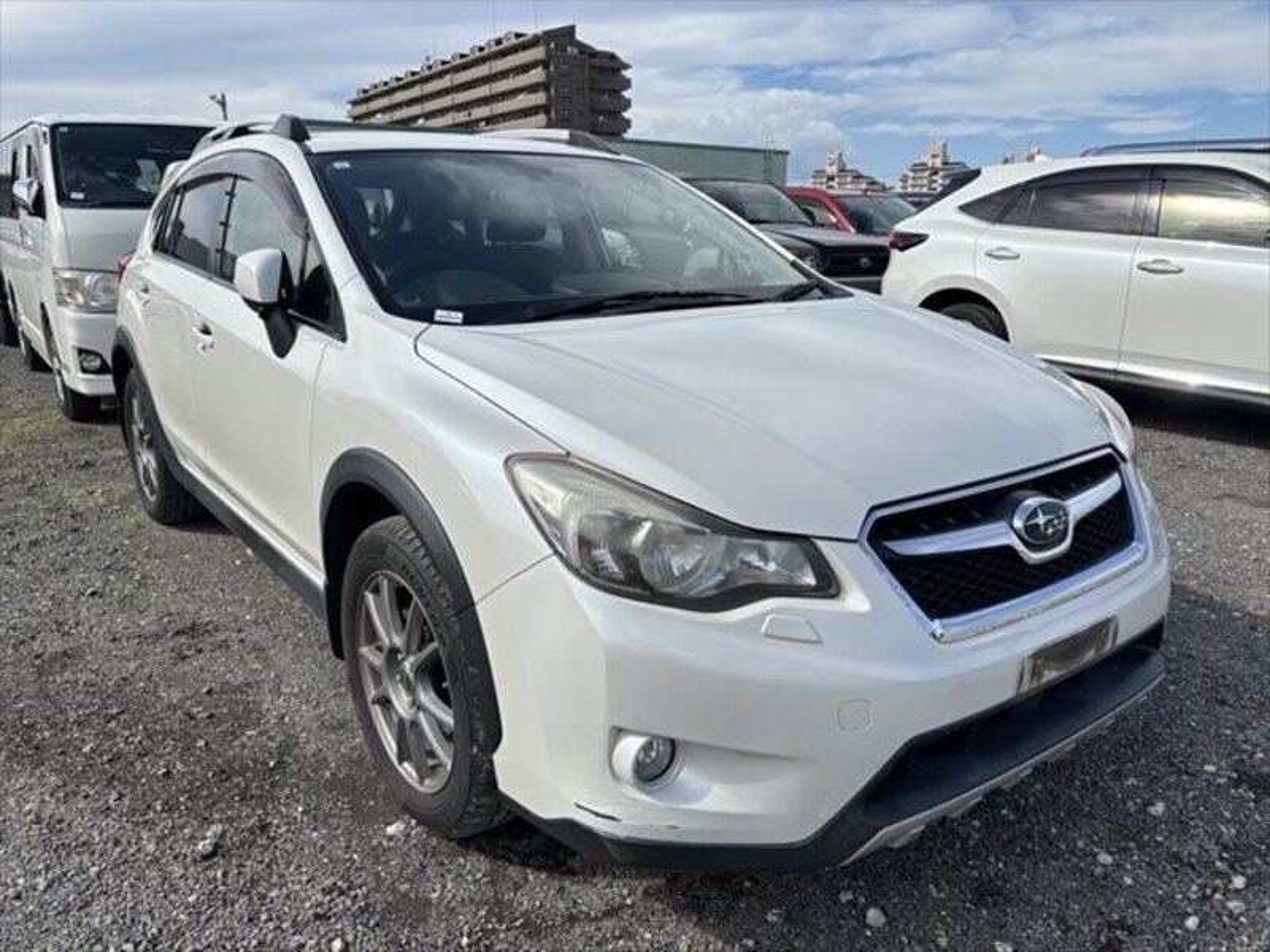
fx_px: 954
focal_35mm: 26
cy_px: 476
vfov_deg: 53.1
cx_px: 635
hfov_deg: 67.3
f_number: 1.6
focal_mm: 5.96
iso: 50
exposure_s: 1/3788
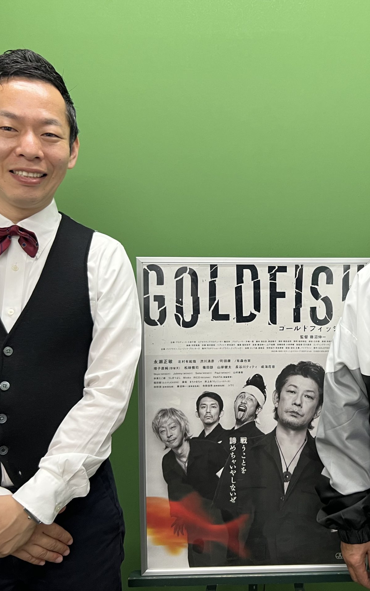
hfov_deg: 33.8
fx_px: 597
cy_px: 297
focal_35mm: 37
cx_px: 272
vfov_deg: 52.7
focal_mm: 5.7
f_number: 1.5
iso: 160
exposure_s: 1/60
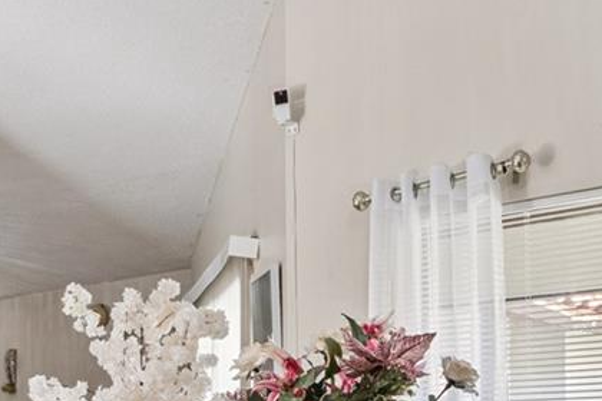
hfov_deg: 31.1
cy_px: 460
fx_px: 1020
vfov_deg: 21.0
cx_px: 43
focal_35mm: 61
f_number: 10
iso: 800
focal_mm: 16
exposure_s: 1/13
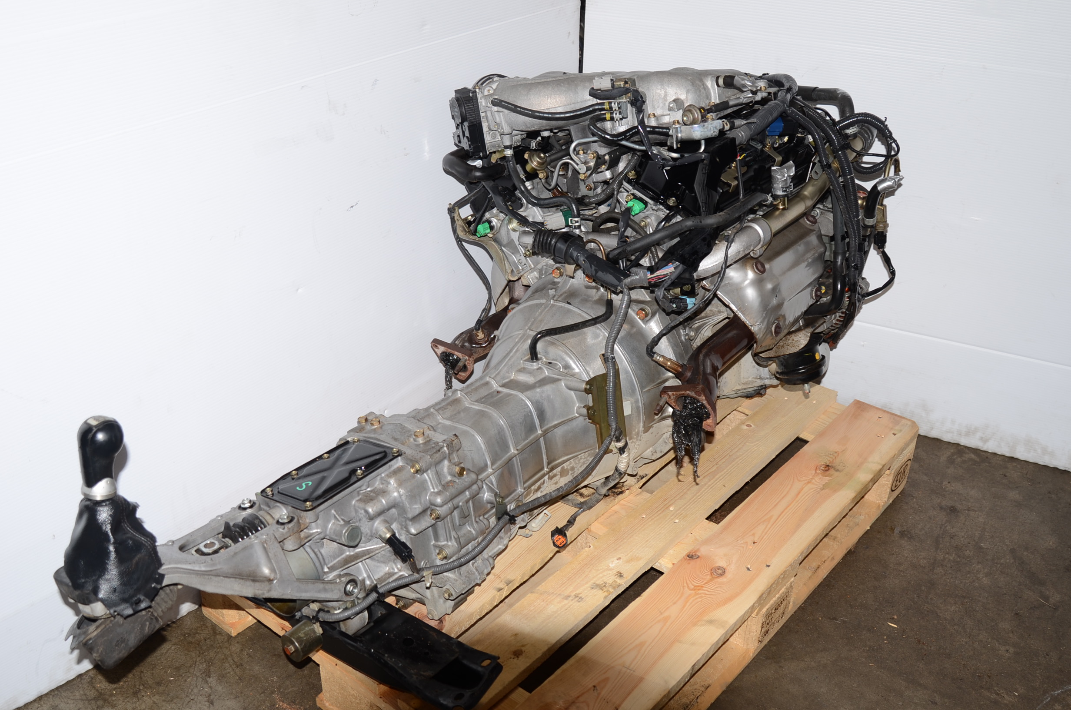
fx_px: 1069
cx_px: 536
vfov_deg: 36.7
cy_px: 355
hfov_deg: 53.2
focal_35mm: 36
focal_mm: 24
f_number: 4.5
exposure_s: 1/100
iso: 100
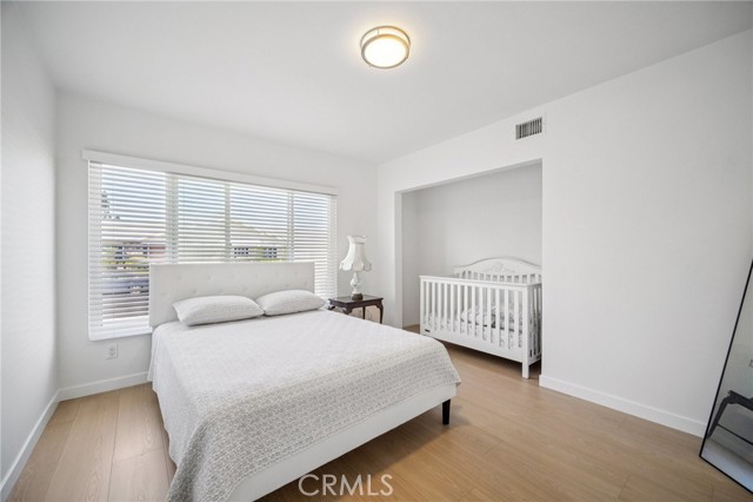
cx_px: 376
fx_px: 293
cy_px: 251
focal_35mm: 14
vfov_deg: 81.1
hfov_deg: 104.3
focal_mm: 9
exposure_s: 1/12
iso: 160
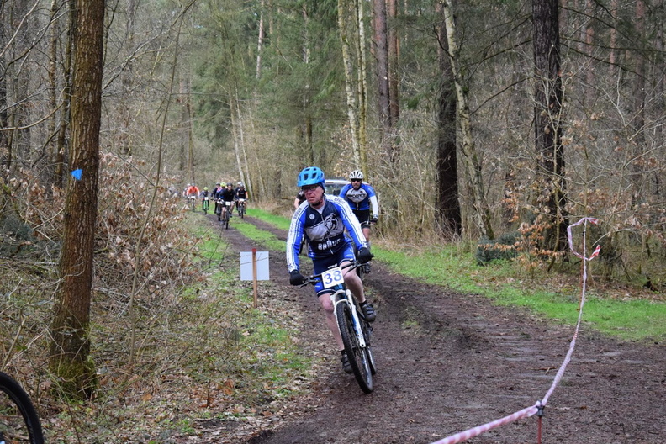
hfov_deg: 26.0
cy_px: 222
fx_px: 1443
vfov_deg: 17.5
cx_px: 333
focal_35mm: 78
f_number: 6.3
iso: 4000
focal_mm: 52
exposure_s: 1/1600
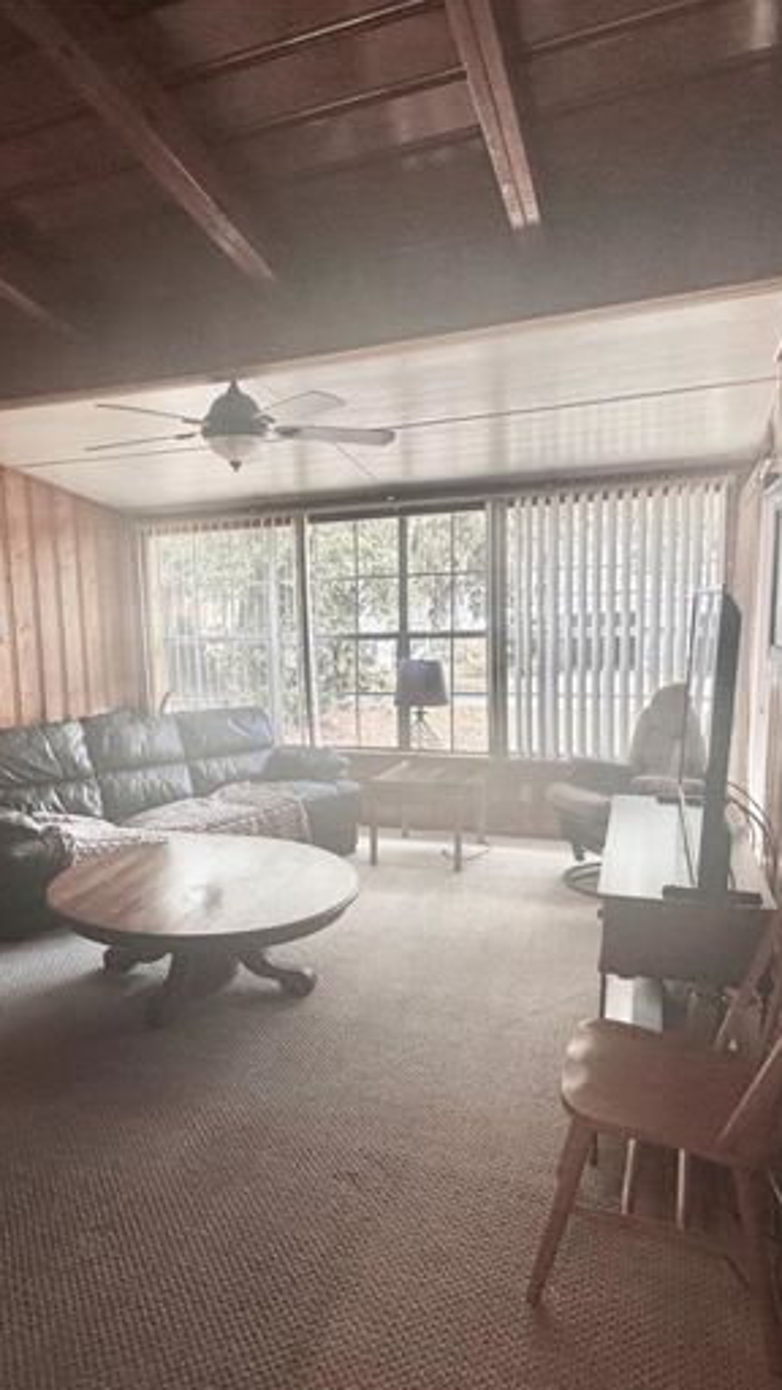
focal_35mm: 21
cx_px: 295
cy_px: 714
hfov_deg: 53.0
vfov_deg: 83.8
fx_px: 774
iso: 80
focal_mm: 2.22
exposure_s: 1/120
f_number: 2.2
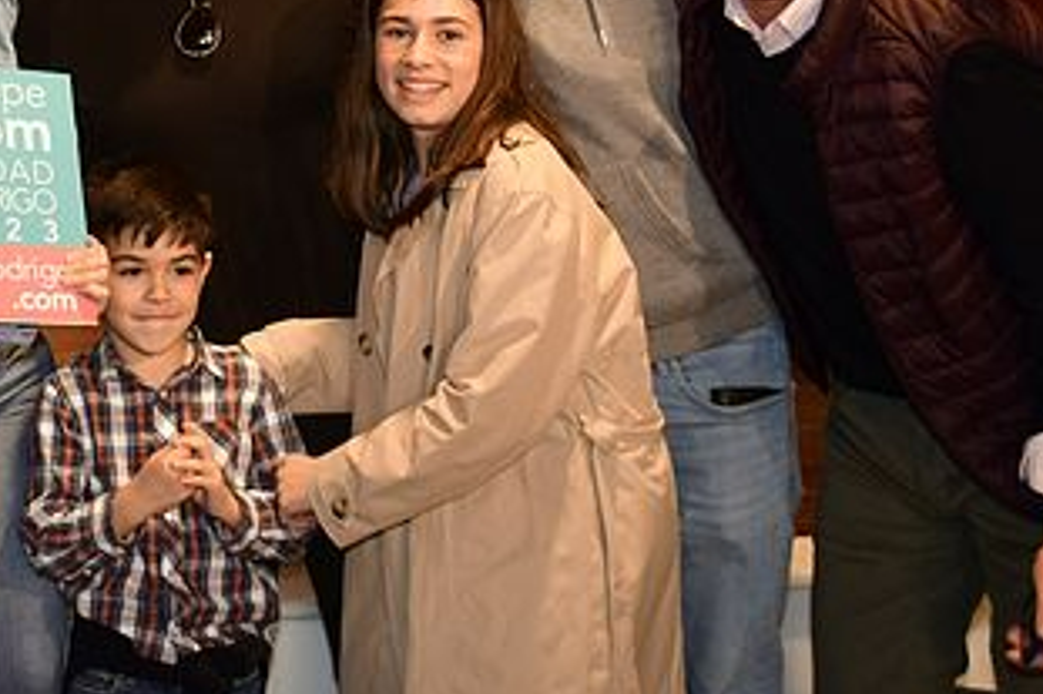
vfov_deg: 14.5
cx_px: -27
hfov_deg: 21.1
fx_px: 2693
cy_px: 69
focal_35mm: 93
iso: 1250
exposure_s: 1/60
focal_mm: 34
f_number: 3.5
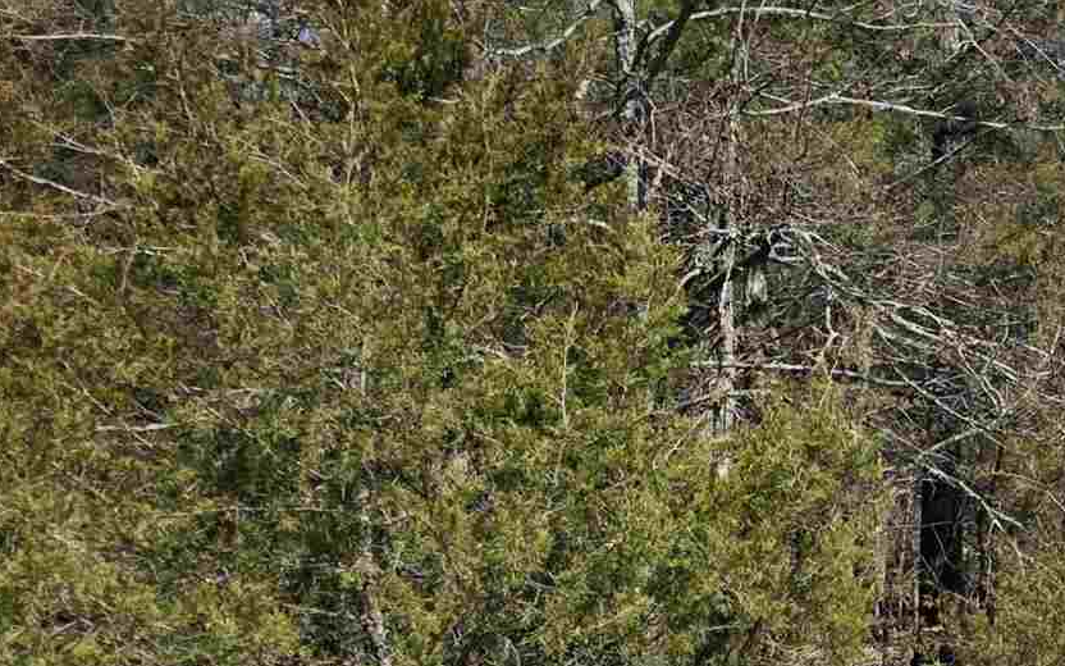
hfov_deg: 20.4
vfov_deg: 14.2
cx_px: 1508
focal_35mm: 90
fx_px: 2612
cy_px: 716
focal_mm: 6.3
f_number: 1.7
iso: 80
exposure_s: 1/4766
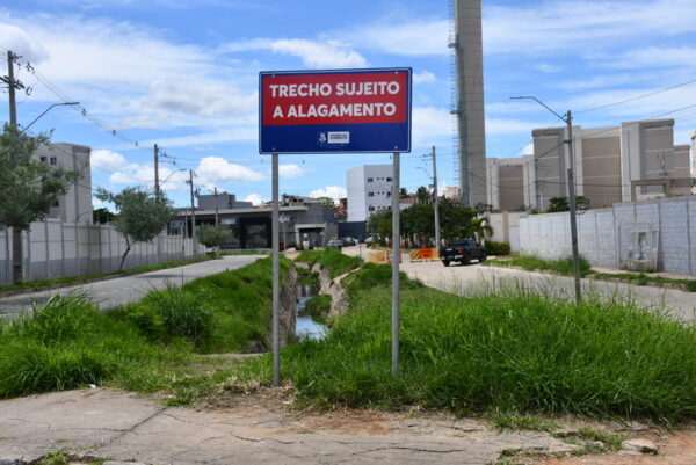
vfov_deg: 29.9
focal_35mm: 45
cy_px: 232
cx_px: 348
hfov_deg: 43.6
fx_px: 871
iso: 100
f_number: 9
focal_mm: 30
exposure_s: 1/320
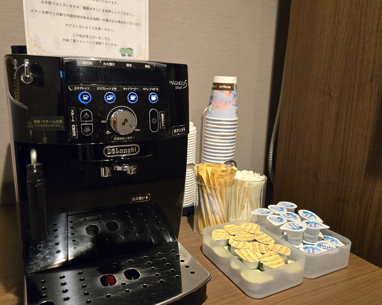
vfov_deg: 53.2
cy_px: 157
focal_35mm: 27
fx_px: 305
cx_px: 179
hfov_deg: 64.0
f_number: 1.8
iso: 800
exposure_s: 1/100
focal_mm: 5.4
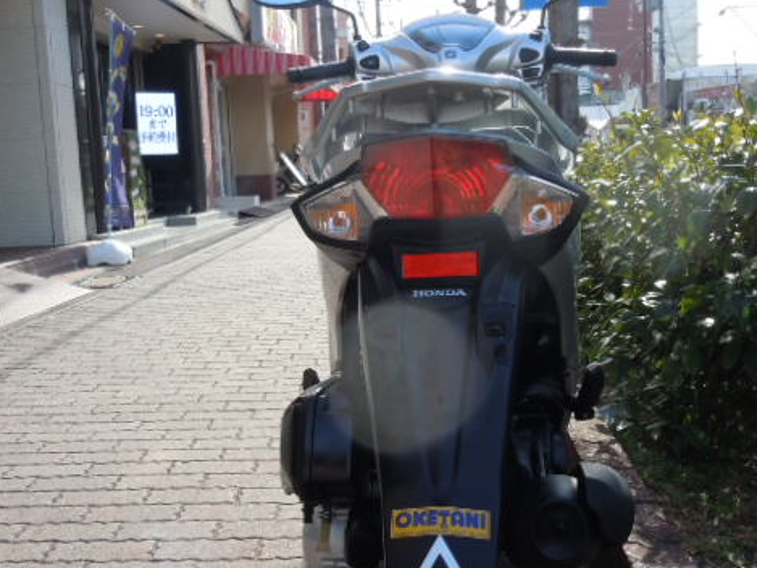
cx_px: 383
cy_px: 302
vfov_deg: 32.2
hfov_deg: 42.1
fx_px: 984
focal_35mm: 45
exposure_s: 1/250
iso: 100
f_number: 4
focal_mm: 5.9
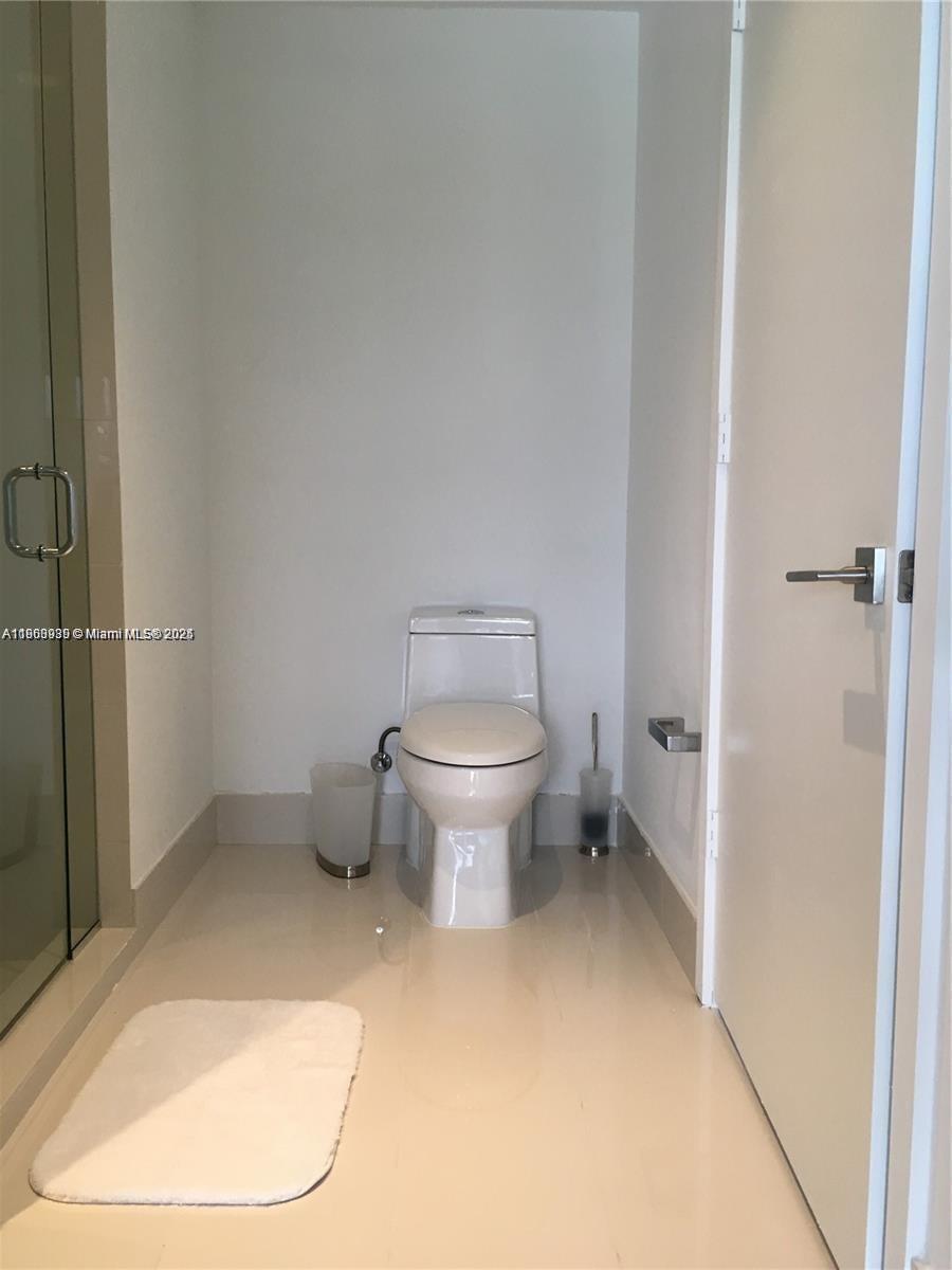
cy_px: 635
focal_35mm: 29
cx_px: 476
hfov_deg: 48.2
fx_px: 1063
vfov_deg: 61.7
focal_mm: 4.15
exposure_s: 1/30
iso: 32
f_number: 2.2
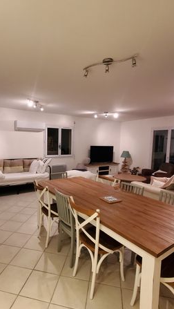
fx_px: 156
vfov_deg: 89.5
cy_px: 155
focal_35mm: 19
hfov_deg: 58.1
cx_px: 72
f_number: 2.2
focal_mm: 1.8
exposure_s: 1/33
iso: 640
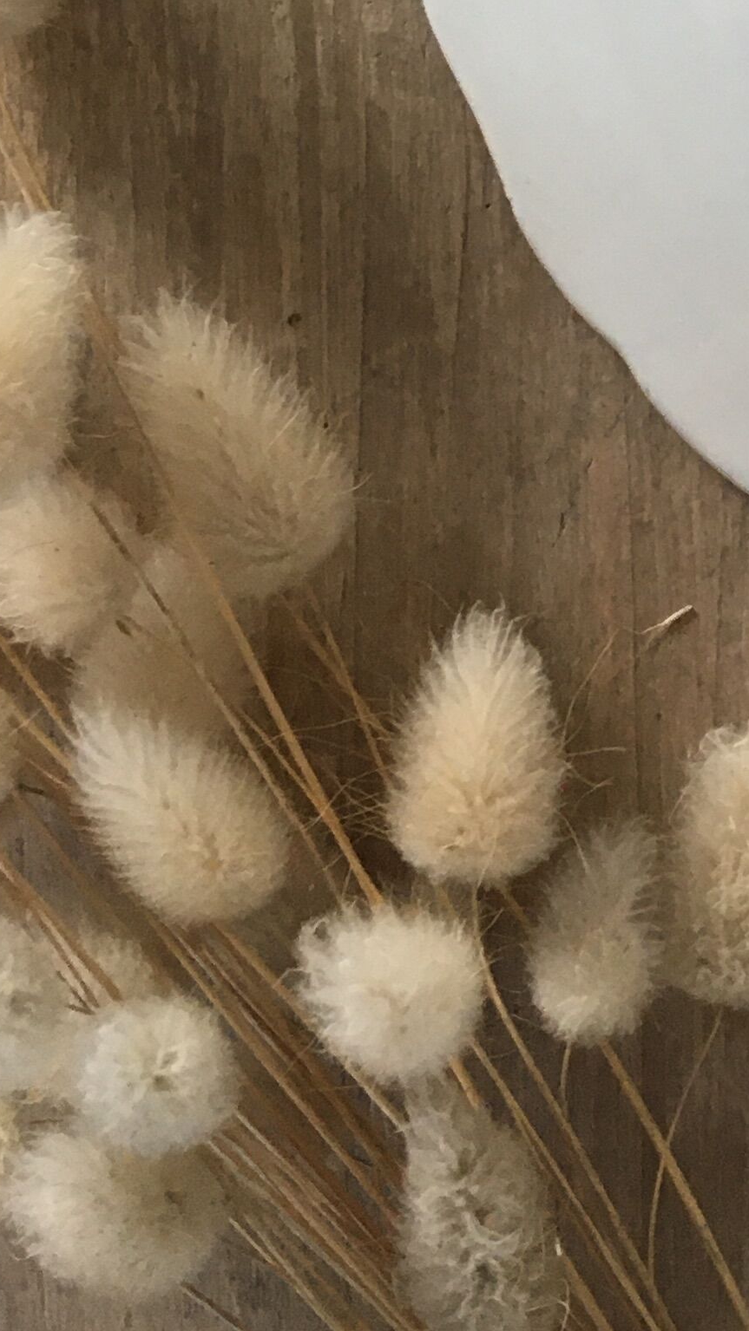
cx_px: 1286
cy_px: -15
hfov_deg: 13.3
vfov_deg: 24.4
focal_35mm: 83
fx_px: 2932
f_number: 2.2
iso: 80
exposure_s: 1/33
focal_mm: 4.15
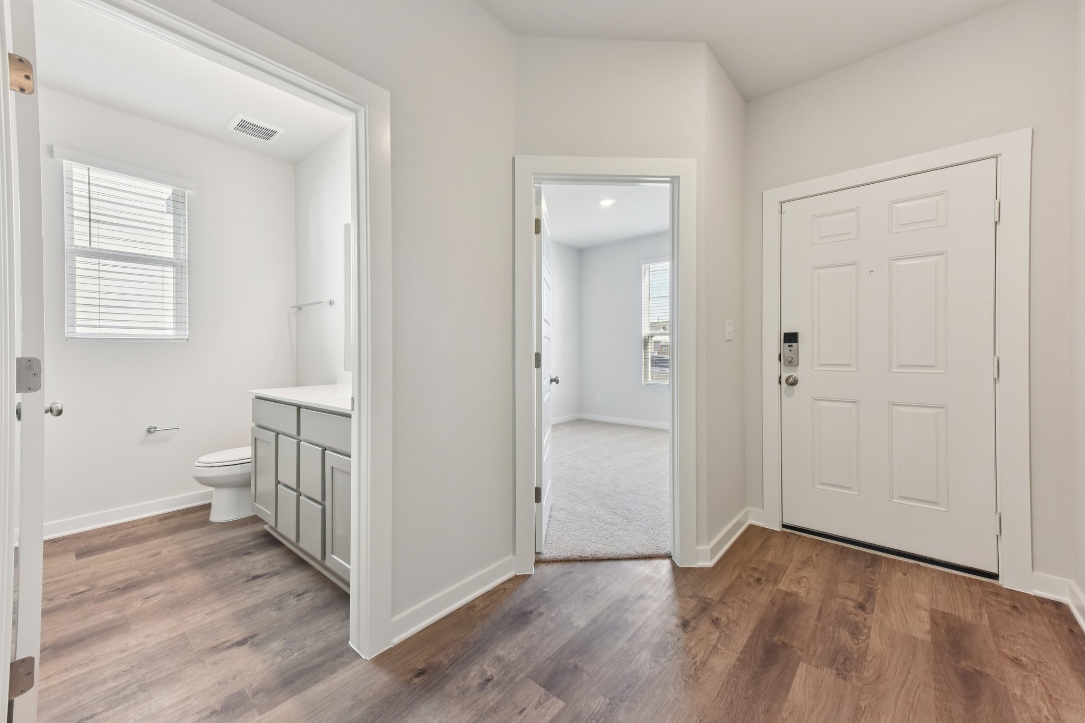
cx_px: 542
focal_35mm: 14
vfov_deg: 81.2
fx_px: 422
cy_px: 362
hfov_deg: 104.2
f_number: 8
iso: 400
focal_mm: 14
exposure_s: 1/20
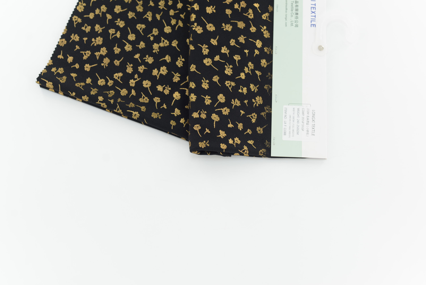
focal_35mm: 50
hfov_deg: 39.6
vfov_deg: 27.0
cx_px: 213
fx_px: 592
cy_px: 142
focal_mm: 50
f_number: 4
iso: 100
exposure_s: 1/100
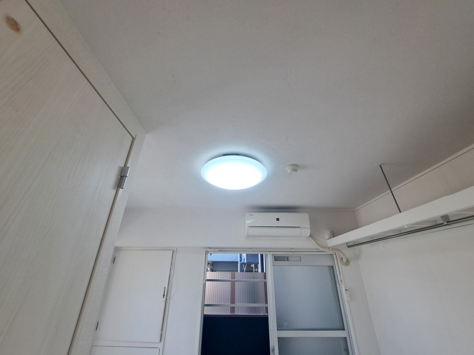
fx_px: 178
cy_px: 178
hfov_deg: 106.2
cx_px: 237
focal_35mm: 13
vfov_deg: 89.9
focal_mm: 1.74
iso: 50
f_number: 2.2
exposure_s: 1/50
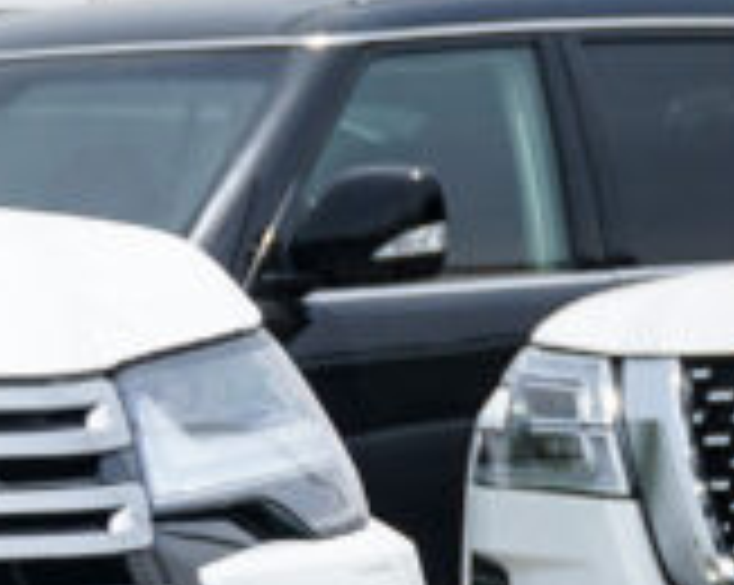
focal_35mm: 402
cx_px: -1432
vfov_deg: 3.8
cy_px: 497
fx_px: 8722
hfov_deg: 4.6
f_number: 9
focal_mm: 68
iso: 320
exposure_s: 1/800
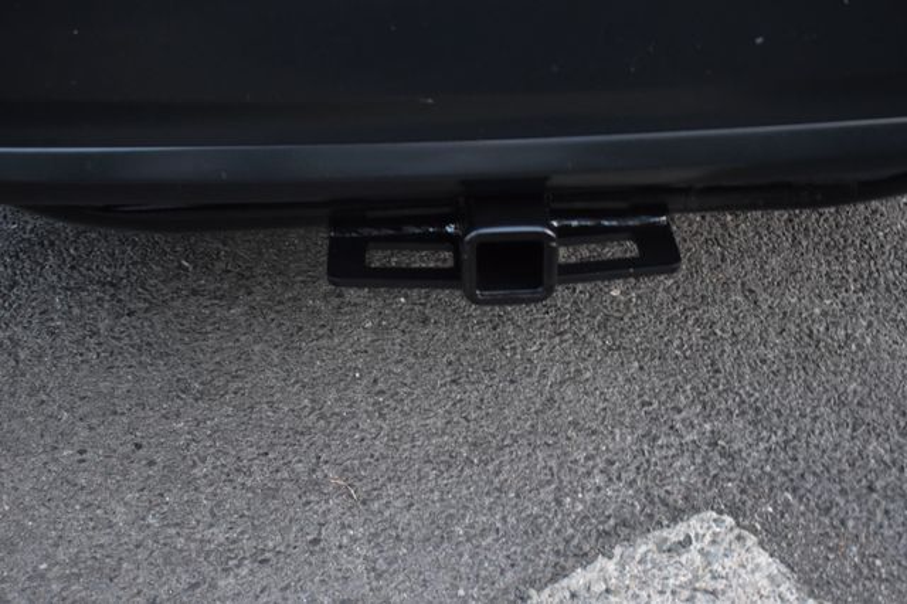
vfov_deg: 26.5
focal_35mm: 51
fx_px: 1284
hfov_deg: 38.9
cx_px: 454
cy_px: 302
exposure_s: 1/5
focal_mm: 34
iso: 1600
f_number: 4.5
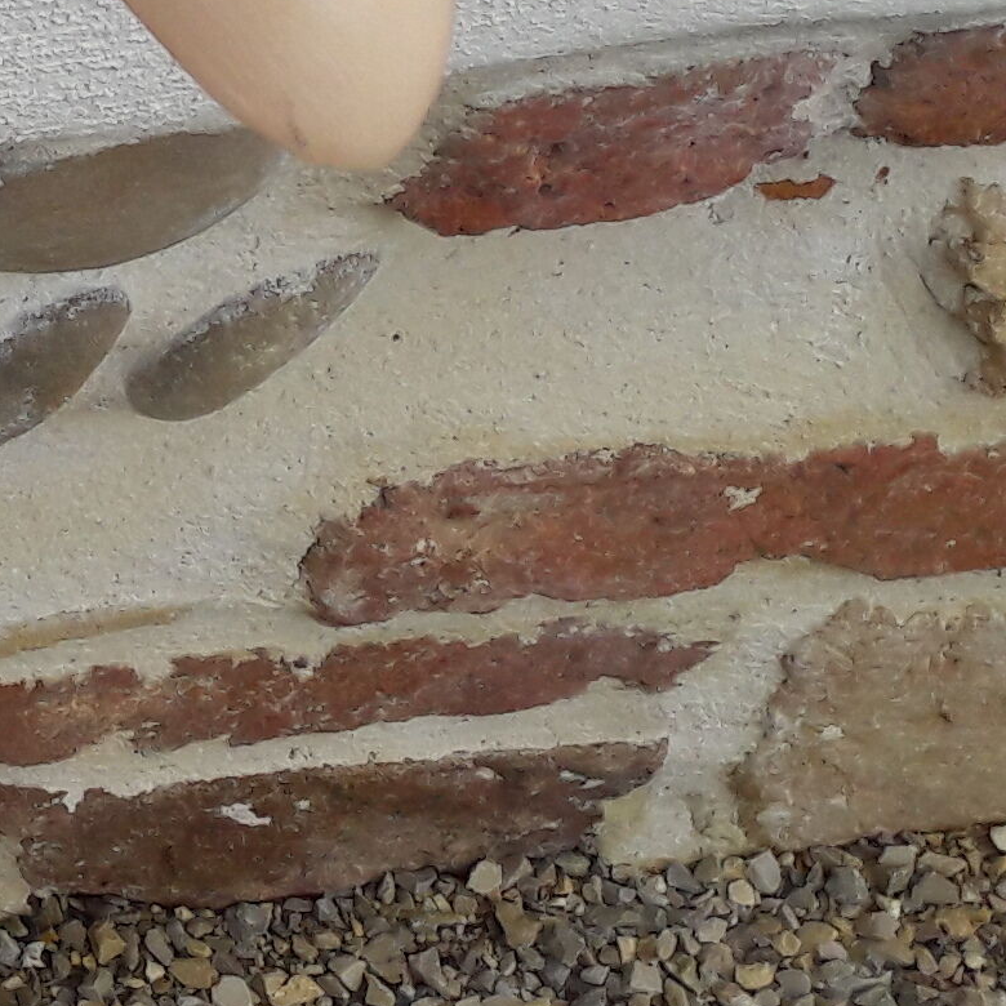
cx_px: -1531
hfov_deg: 10.9
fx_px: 4307
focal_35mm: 131
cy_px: -324
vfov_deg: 12.9
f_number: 1.9
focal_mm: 3.7
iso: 40
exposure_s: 1/1012
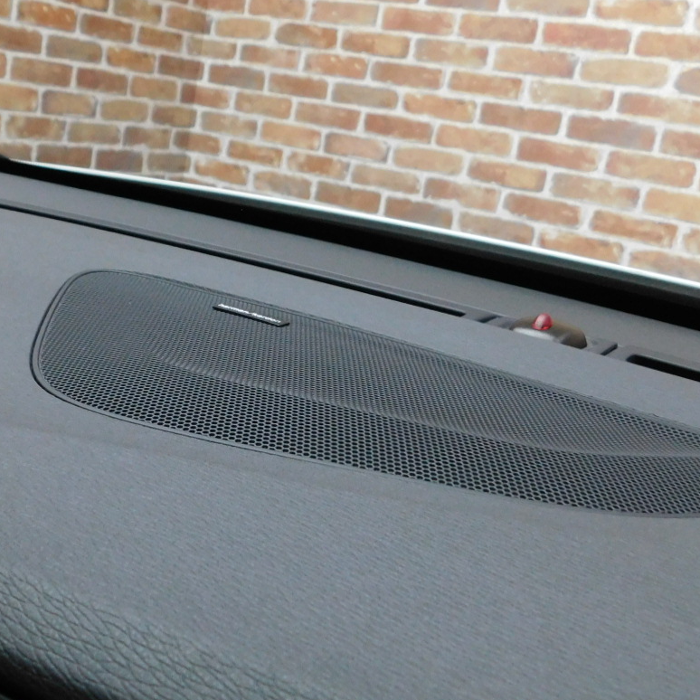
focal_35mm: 42
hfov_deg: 39.5
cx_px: 225
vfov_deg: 40.0
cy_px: 395
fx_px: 961
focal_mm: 4
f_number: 3
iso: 400
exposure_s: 1/30
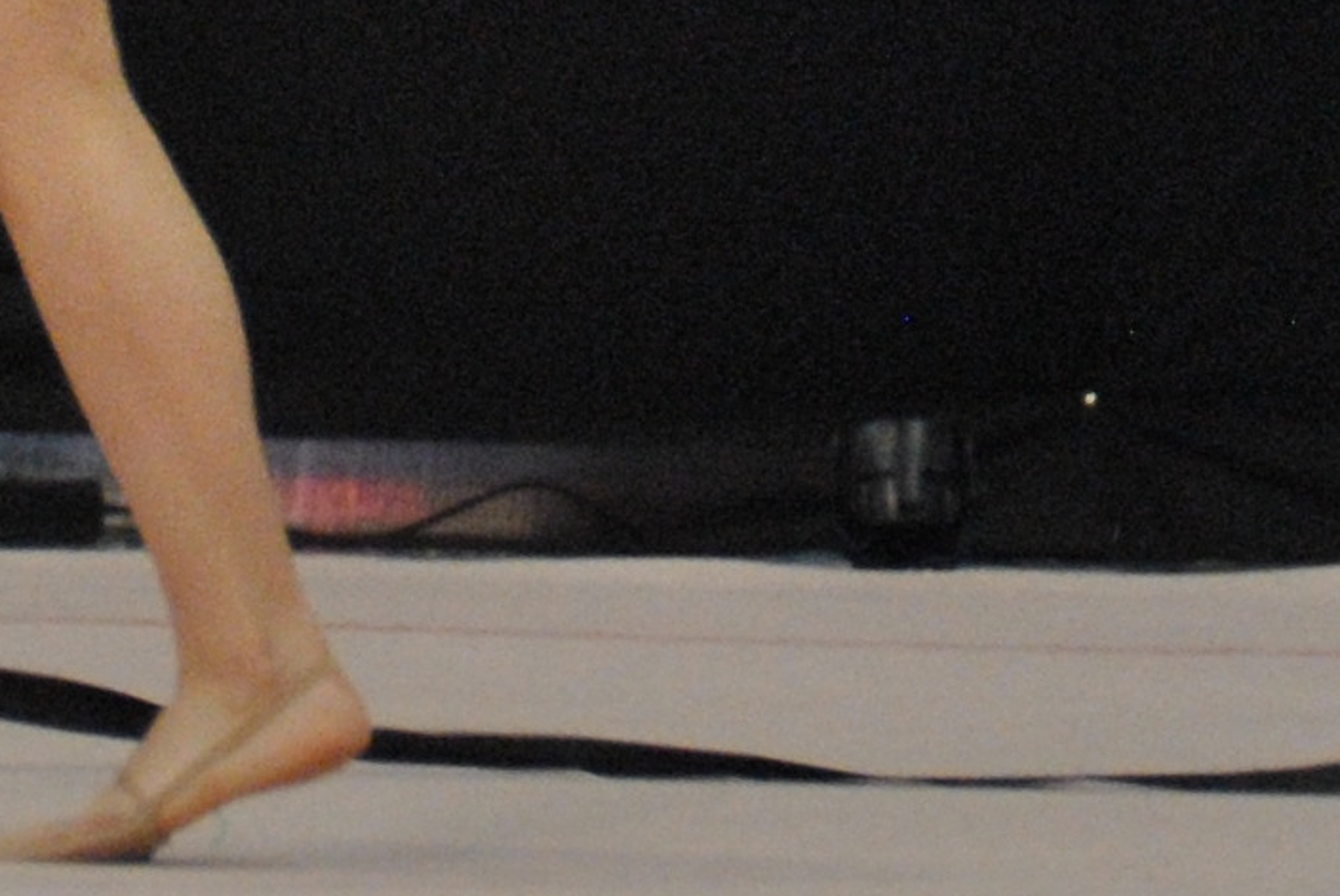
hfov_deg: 3.3
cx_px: 641
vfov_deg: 2.2
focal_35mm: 619
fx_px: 23055
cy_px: -902
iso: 800
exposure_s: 1/200
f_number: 5.3
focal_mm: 75
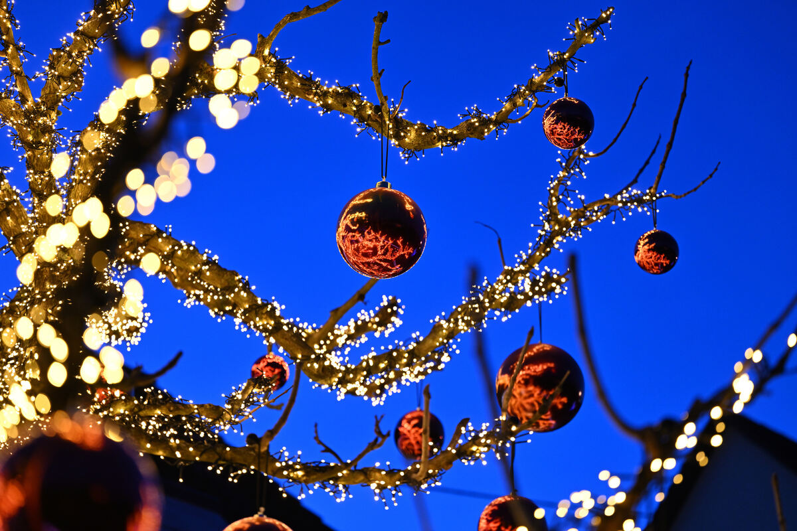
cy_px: 266
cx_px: 398
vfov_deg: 17.7
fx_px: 1705
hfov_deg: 26.3
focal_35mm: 77
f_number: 2.8
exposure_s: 1/160
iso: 1600
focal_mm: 77
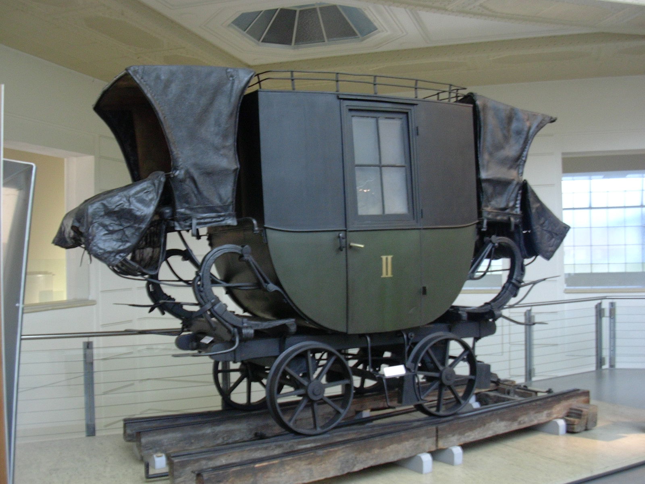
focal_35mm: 37
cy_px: 242
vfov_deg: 38.7
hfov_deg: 50.1
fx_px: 689
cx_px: 322
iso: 70
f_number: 2.7
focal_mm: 5.6
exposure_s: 1/4.7
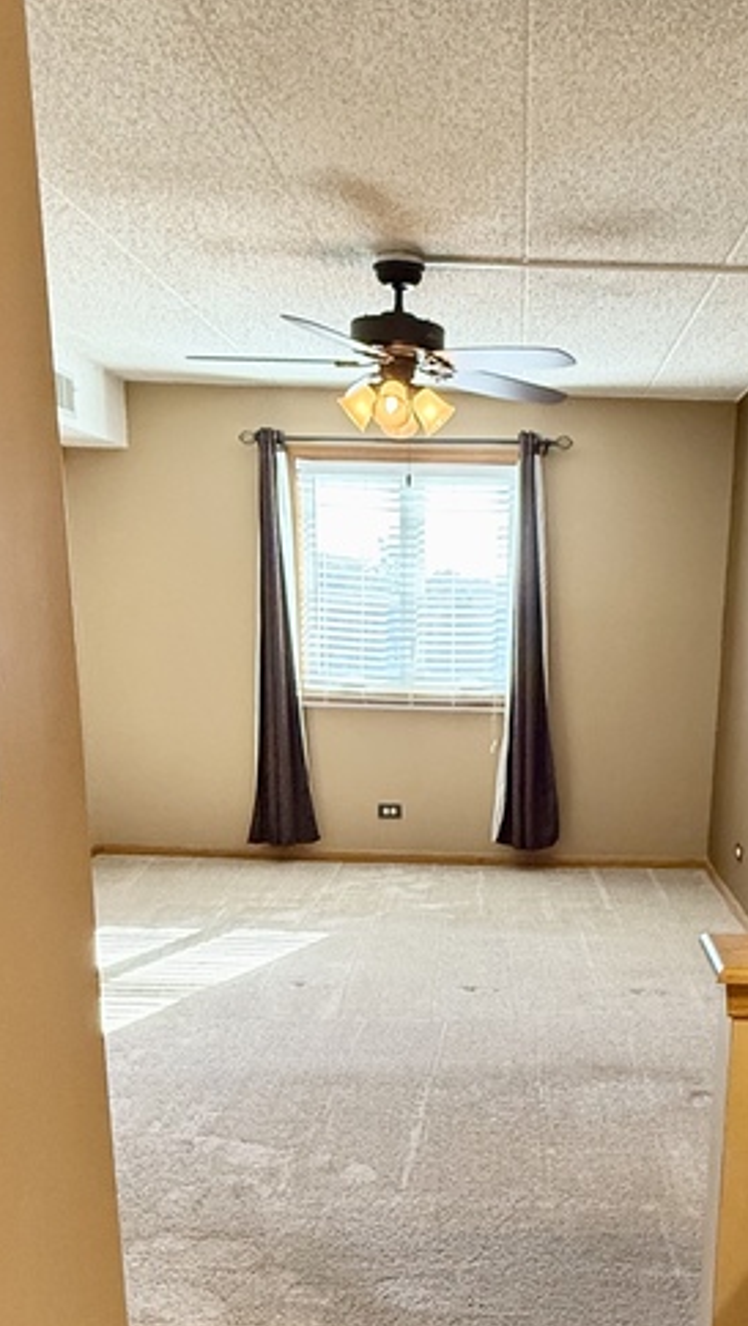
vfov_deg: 56.0
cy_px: 945
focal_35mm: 34
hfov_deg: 34.2
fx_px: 1196
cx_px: 532
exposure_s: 1/120
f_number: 2.2
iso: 400
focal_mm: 2.22
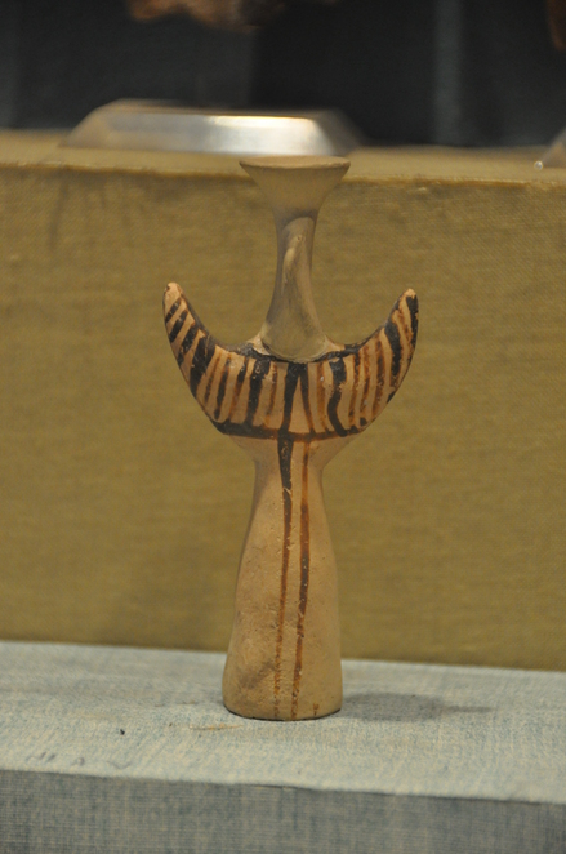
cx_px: 283
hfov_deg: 5.4
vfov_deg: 8.1
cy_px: 427
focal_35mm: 255
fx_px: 6035
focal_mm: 170
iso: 1400
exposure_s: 1/125
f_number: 5.6
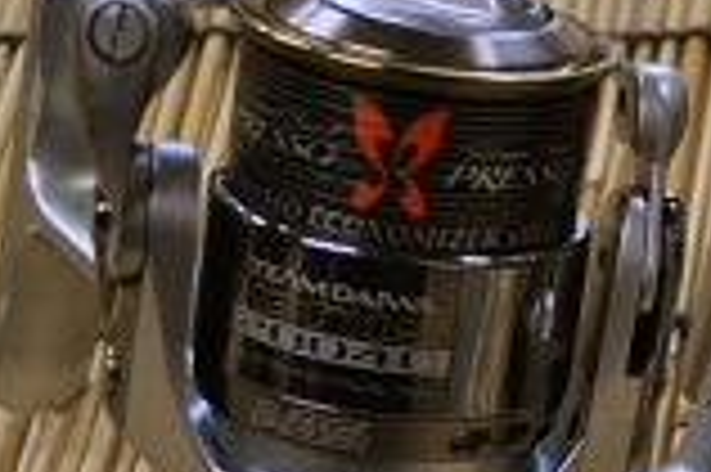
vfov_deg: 7.7
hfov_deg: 10.8
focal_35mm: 177
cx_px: 1328
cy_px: 463
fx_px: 3493
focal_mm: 29
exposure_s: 1/60
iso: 500
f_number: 4.5
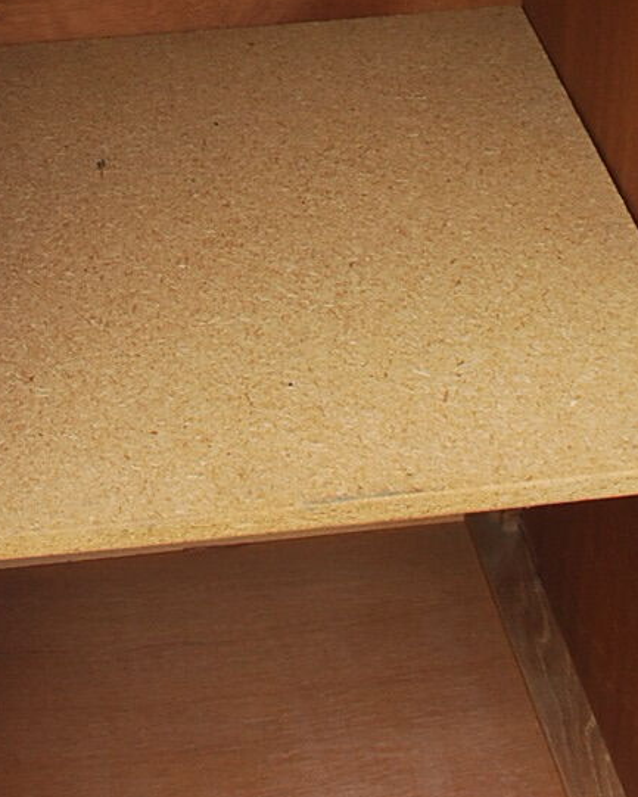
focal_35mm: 111
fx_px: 2619
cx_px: 159
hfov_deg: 13.8
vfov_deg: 16.0
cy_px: -359
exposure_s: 1/125
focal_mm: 22
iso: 200
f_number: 5.6
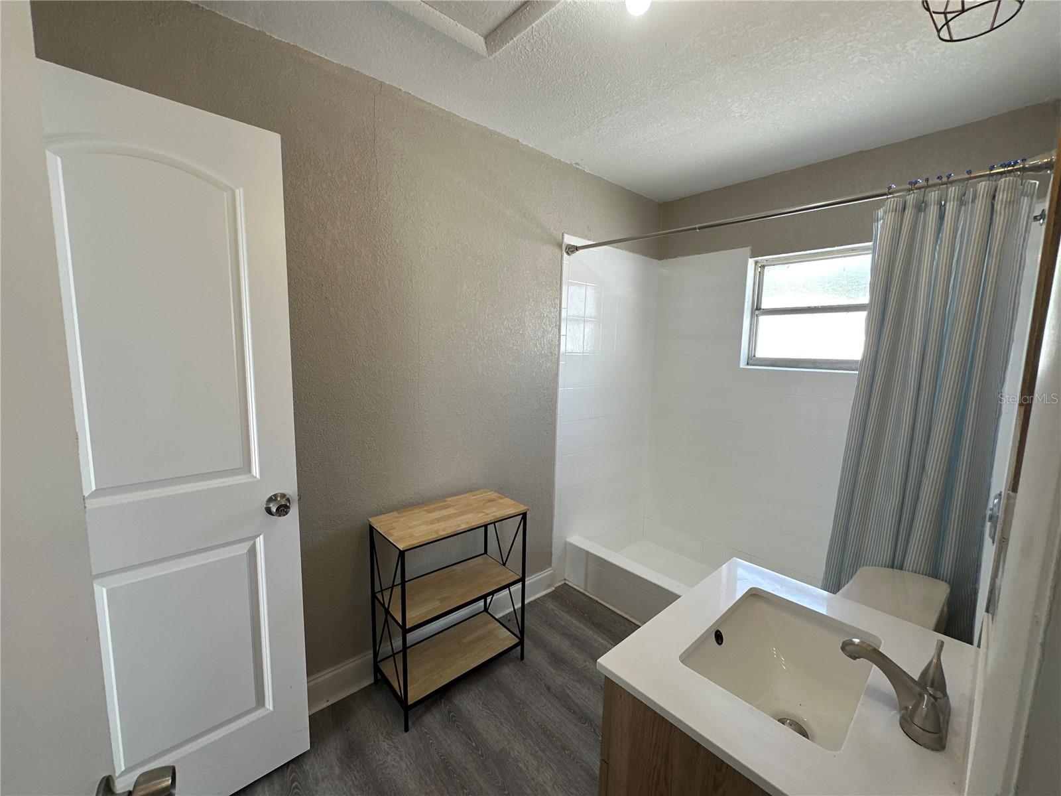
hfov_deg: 102.1
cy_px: 398
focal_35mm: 14
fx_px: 429
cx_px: 530
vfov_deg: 85.7
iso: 64
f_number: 2.2
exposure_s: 1/120
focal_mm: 2.22
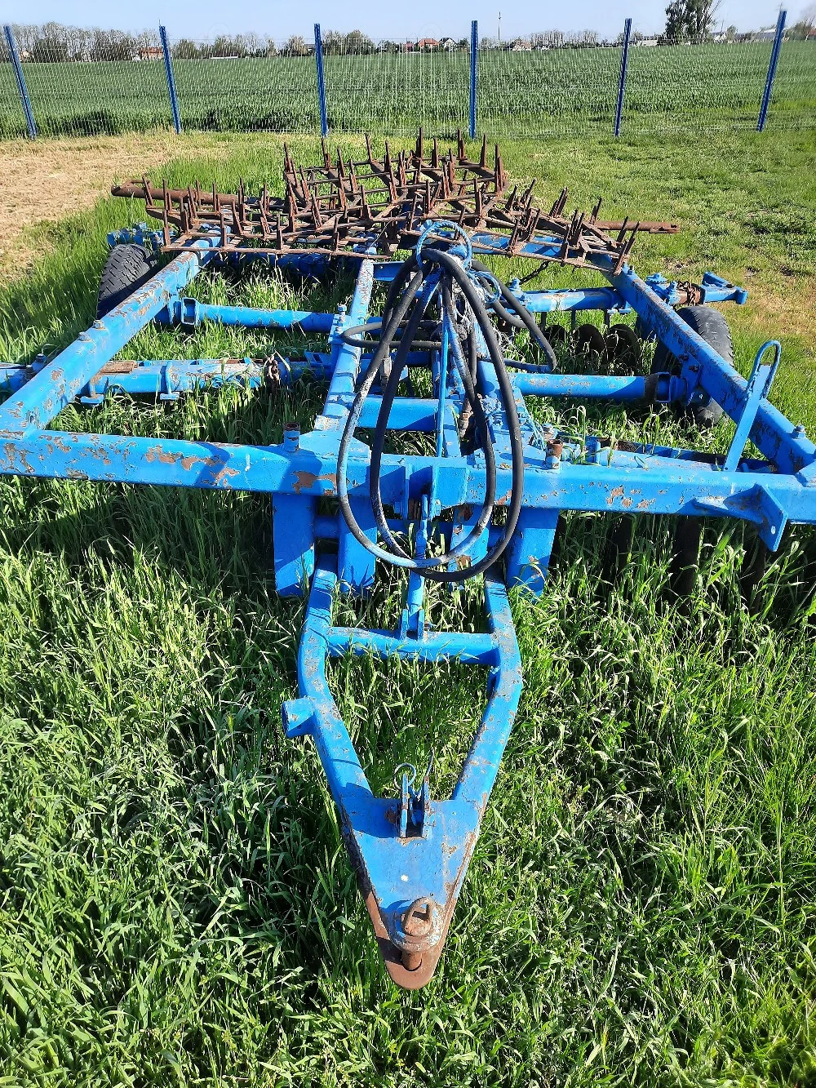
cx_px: 408
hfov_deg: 54.9
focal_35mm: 25
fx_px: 786
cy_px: 544
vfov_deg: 69.4
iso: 32
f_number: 2
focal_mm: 4.6
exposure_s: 1/455
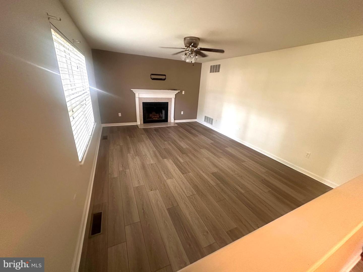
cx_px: 182
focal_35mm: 14
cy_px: 136
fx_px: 147
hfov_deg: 102.1
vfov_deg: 85.7
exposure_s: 1/60
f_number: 2.2
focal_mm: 2.22
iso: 800
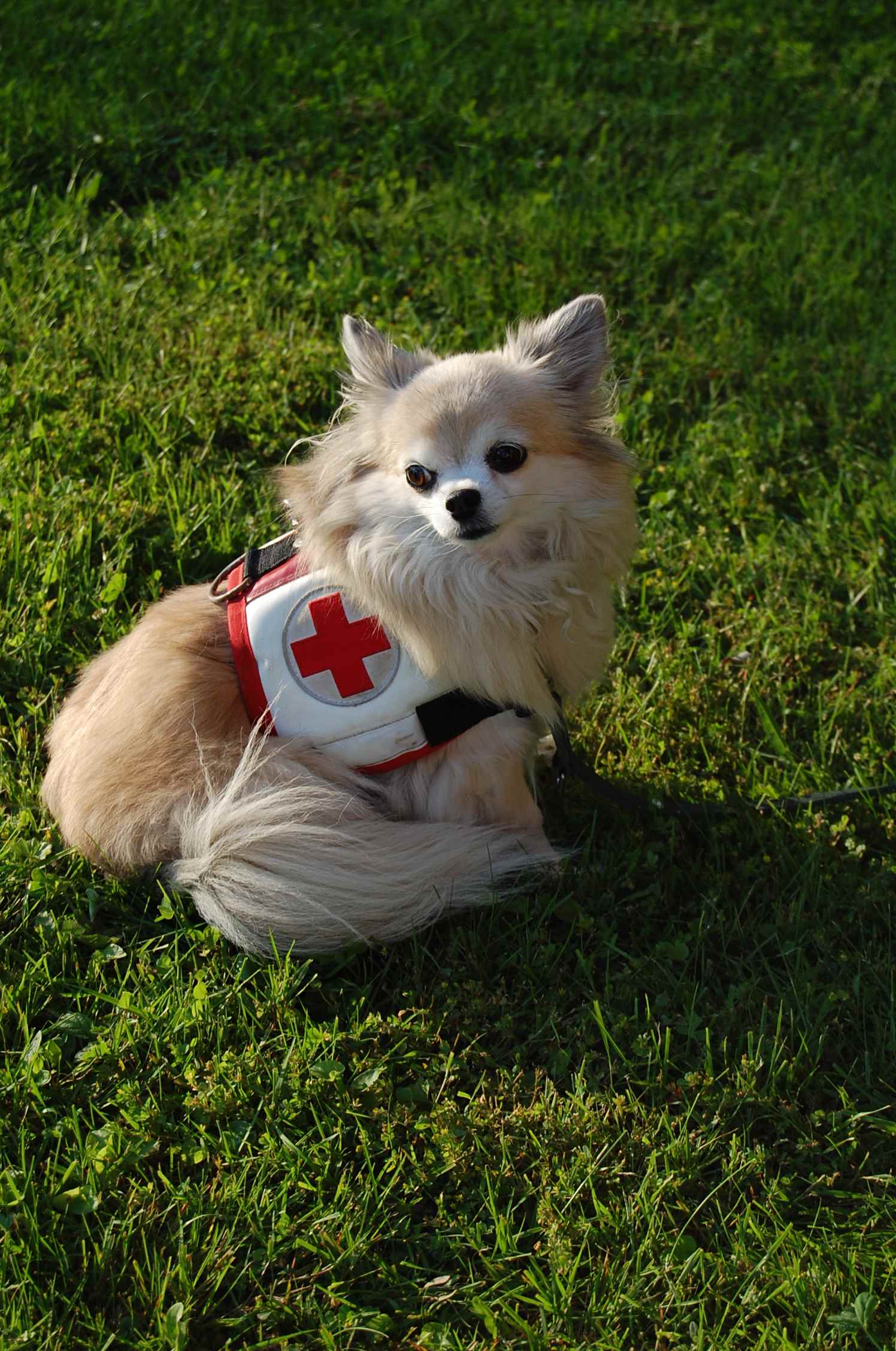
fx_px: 3091
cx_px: 448
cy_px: 676
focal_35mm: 82
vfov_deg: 24.7
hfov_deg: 16.5
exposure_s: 1/125
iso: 200
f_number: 5.6
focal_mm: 55
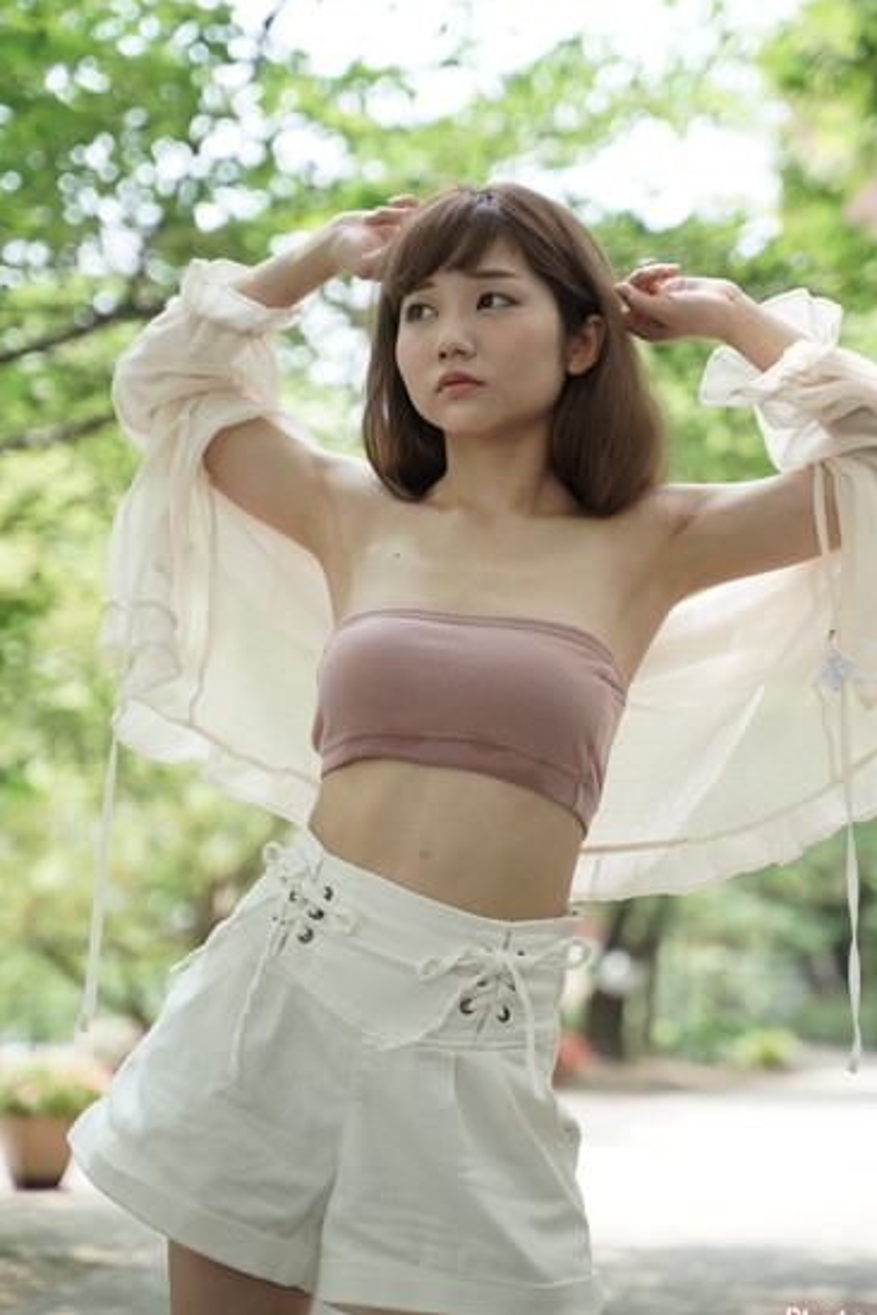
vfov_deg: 24.2
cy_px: 592
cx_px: 509
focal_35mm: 84
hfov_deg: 16.3
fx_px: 3069
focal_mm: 72
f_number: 3.2
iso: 640
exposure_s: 1/1250
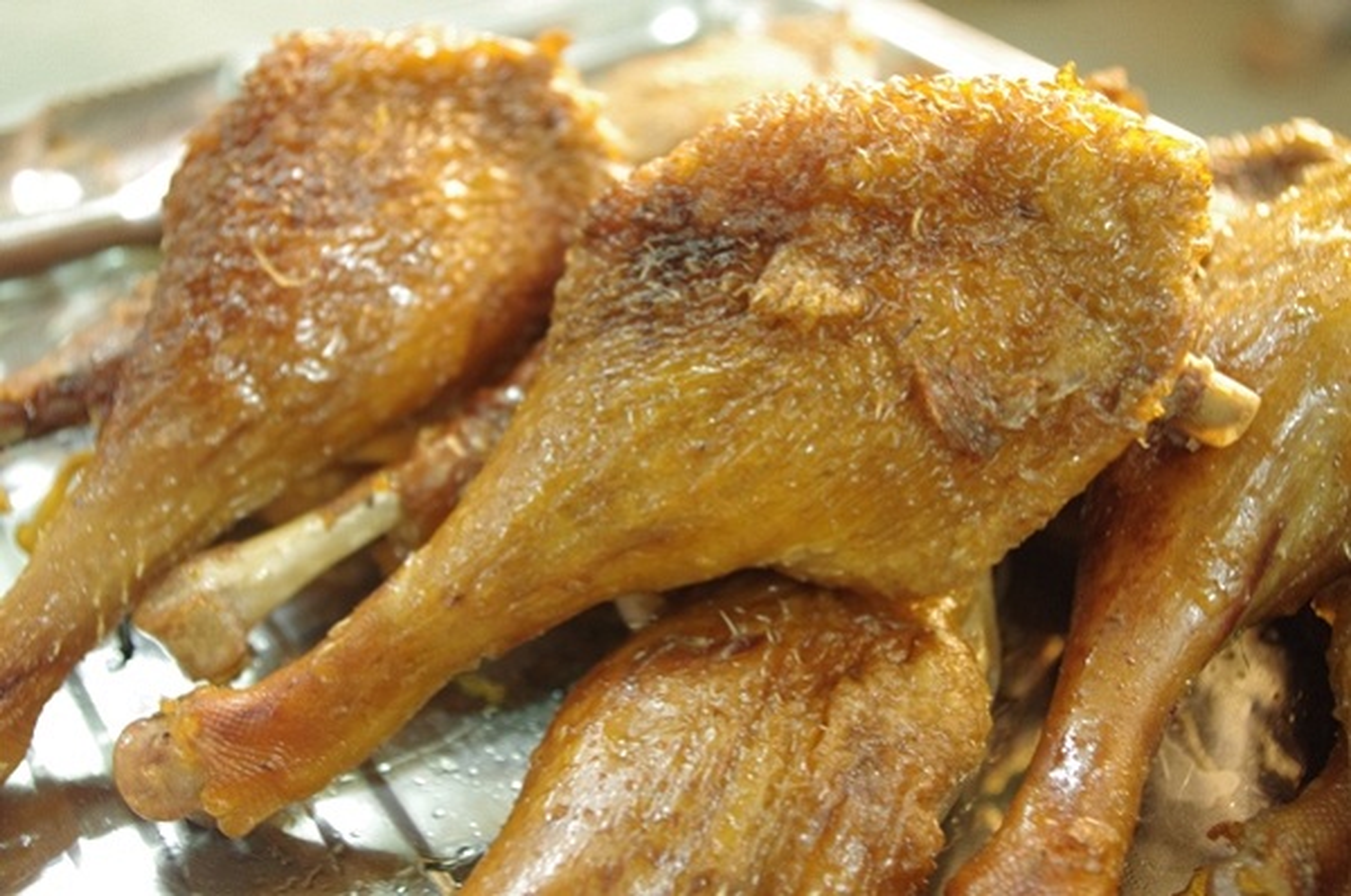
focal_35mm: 46
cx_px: 676
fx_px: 1723
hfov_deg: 42.8
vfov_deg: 29.1
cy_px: 448
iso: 1600
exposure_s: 1/13
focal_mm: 30.63
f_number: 4
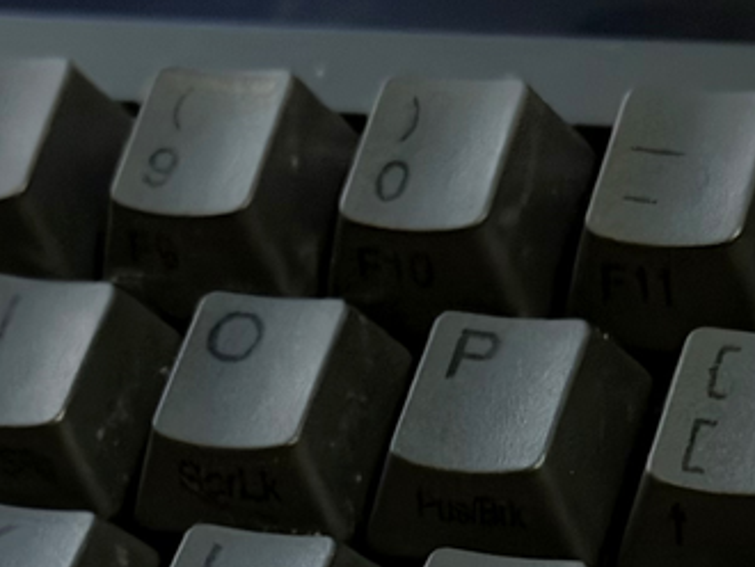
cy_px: 825
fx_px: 3427
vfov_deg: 9.2
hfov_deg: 12.6
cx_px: 389
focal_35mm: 157
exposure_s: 1/20
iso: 1250
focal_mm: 6.76
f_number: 1.78
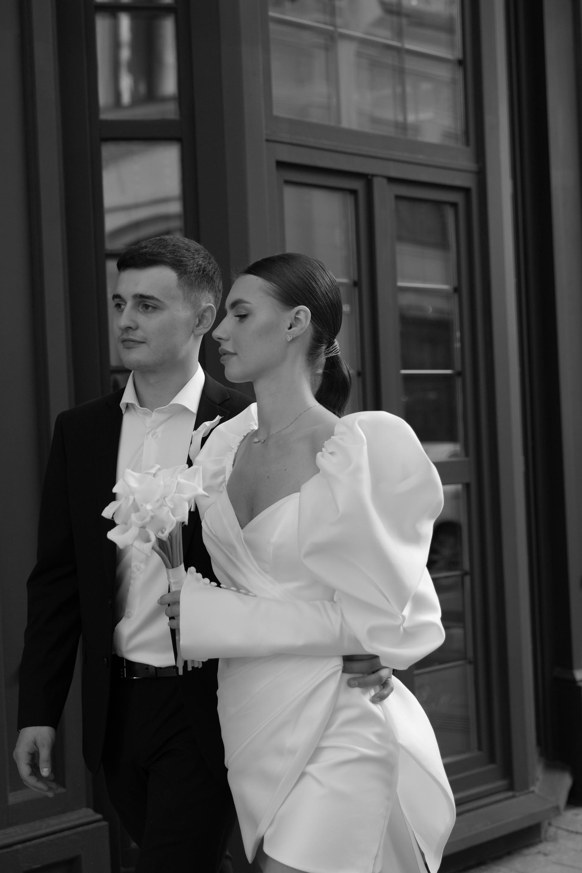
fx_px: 1455
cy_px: 448
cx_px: 256
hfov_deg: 22.6
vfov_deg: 33.4
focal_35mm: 60
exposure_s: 1/1000
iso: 200
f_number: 2.8
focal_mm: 42
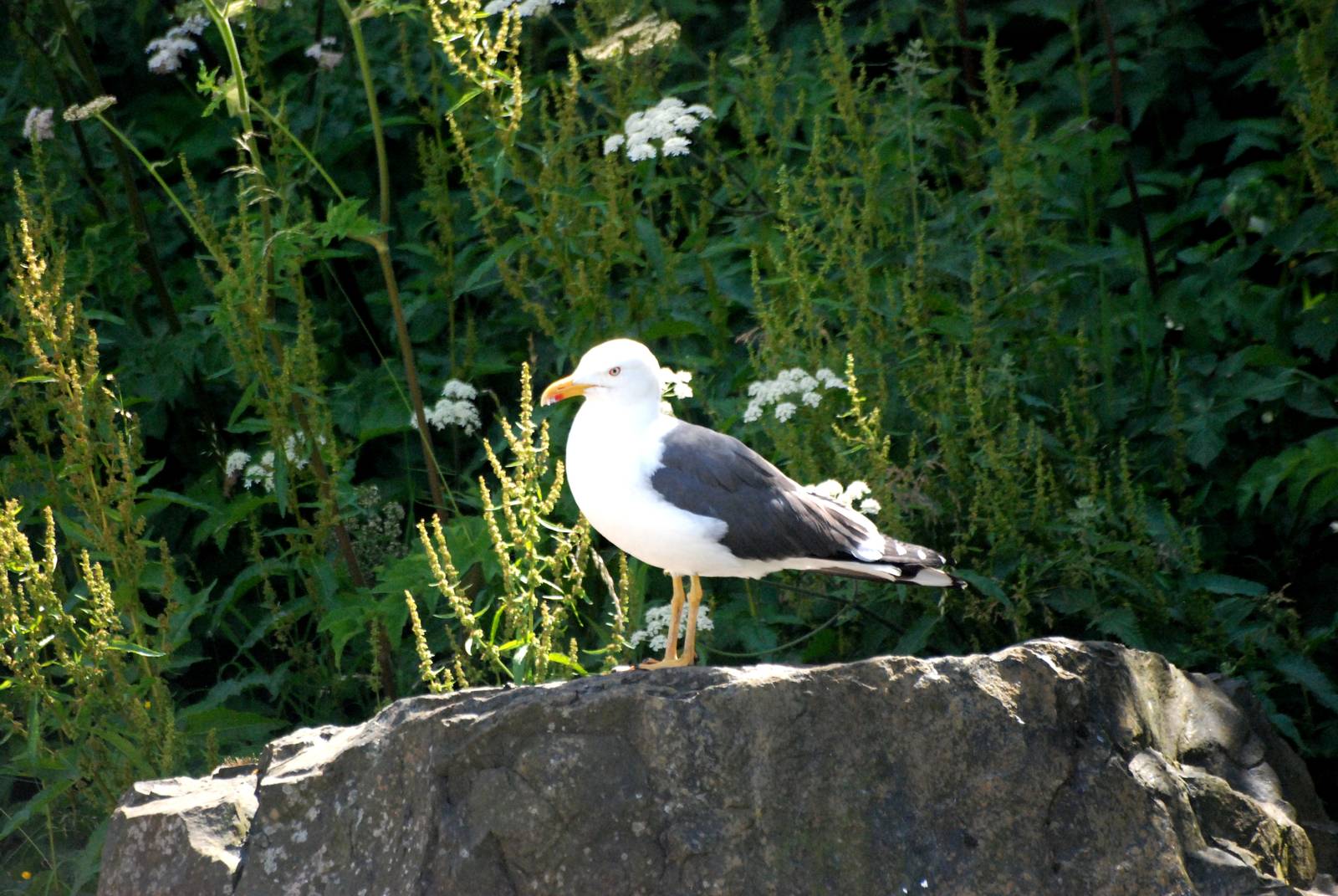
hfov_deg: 4.6
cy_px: 448
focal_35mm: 450
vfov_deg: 3.1
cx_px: 669
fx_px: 16745
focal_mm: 300
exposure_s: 1/1000
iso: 1600
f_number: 5.6
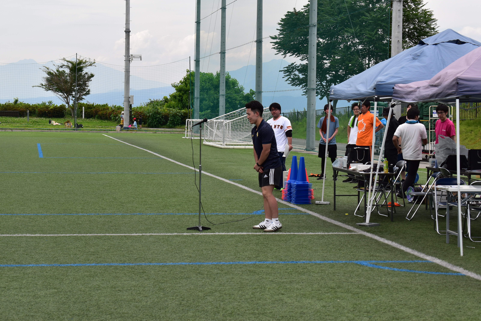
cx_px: 240
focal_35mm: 82
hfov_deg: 24.6
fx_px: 1103
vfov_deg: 16.6
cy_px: 160
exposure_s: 1/250
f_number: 10
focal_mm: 55
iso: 400
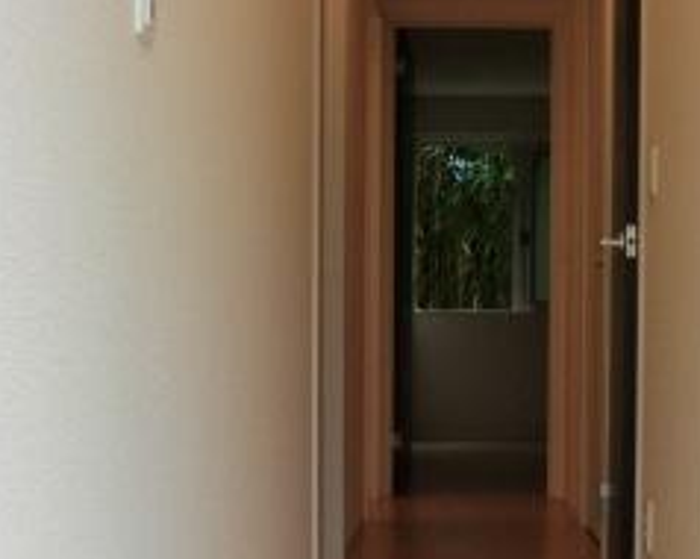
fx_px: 1304
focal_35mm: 63
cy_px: 418
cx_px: 435
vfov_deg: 23.9
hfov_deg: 29.9
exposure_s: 1/60
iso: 100
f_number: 3.2
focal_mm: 4.3
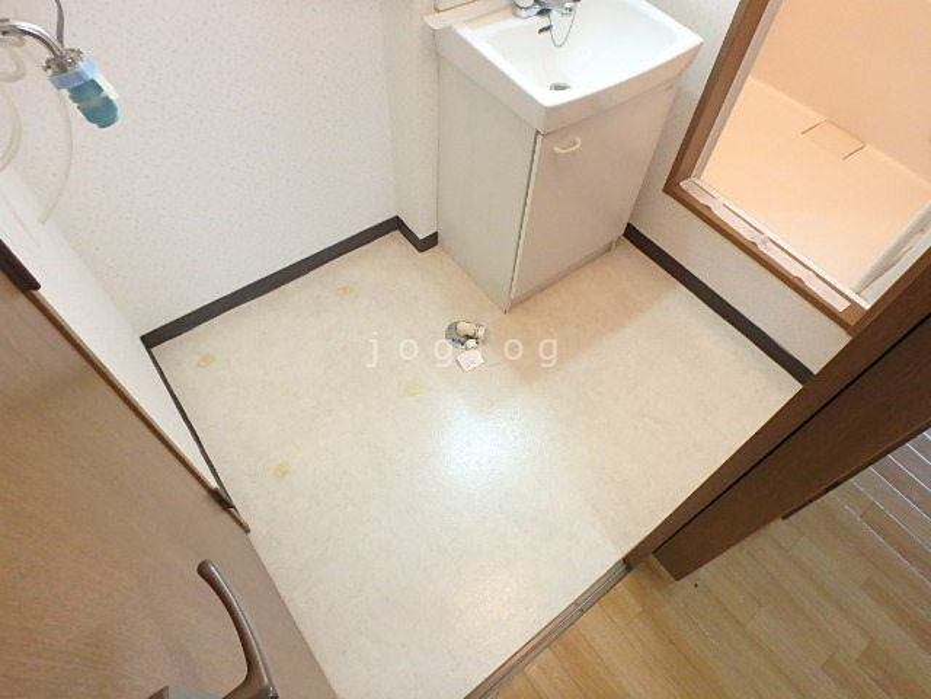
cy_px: 350
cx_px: 466
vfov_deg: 63.4
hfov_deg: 79.0
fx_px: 565
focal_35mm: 21
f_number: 3.5
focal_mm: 3.7
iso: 640
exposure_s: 1/30
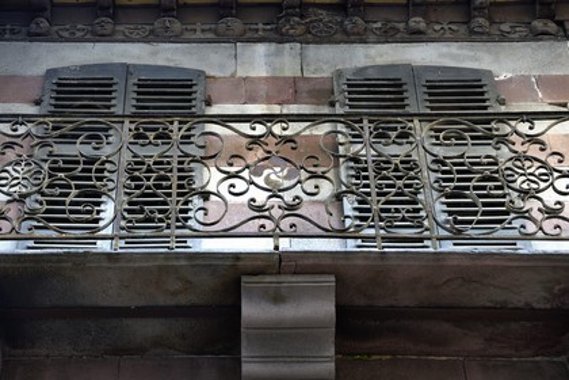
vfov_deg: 19.5
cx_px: 284
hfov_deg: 28.8
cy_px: 190
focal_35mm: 70
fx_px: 1106
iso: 1000
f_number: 6.3
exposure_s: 1/80
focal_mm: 70
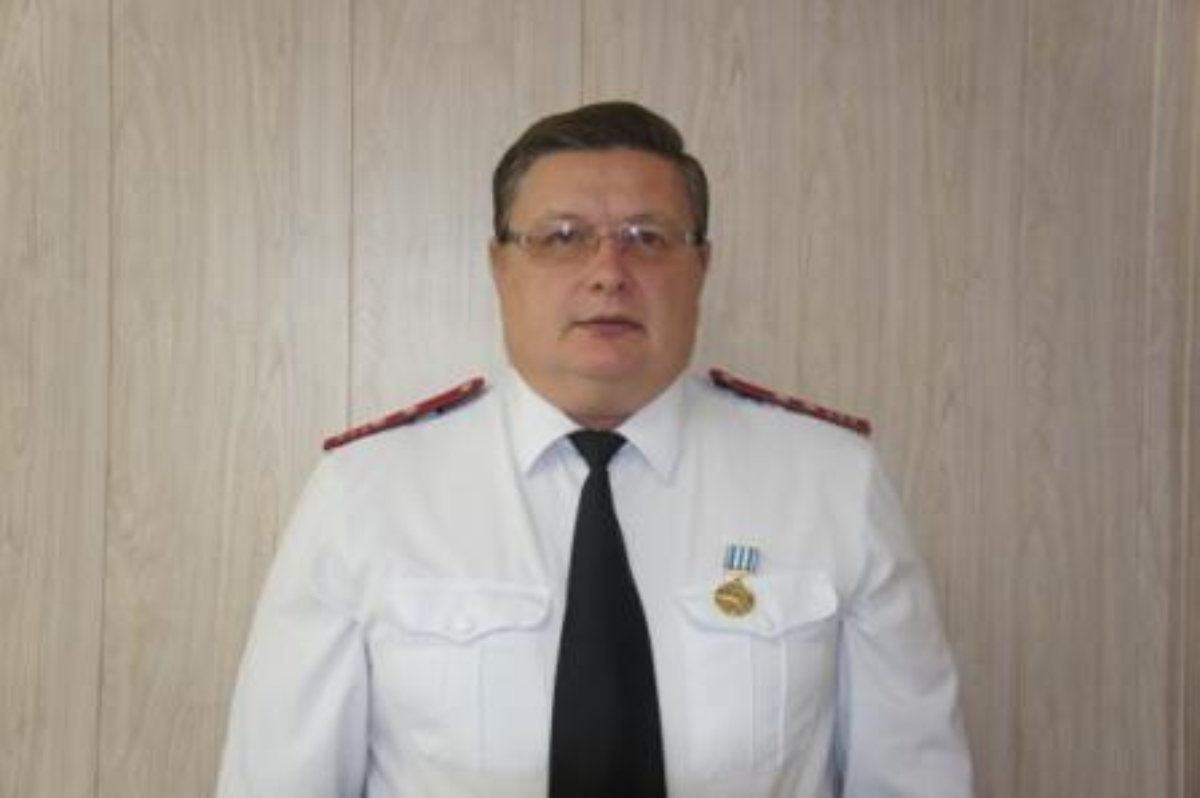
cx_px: 600
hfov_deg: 41.1
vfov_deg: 28.0
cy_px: 399
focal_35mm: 48
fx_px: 1599
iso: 500
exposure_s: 1/60
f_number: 4.5
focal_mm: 32
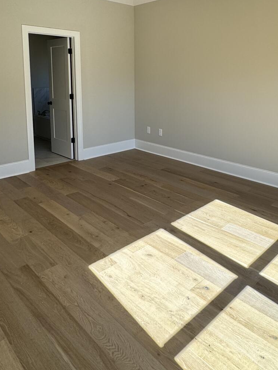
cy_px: 113
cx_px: 173
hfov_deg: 49.3
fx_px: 300
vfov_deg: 61.4
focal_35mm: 28
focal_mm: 2.22
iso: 40
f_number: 2.2
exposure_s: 1/308
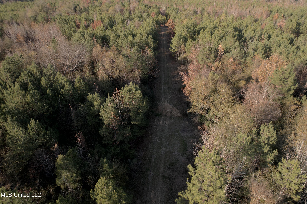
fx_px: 188
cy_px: 102
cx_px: 154
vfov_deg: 57.2
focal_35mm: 22
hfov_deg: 78.6
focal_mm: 8.38
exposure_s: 1/1000
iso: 110
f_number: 2.8
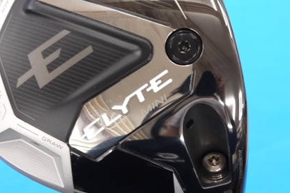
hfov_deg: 15.1
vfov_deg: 10.1
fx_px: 1095
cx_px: 127
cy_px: 69
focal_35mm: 136
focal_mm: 42
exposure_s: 1/60
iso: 800
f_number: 5.6
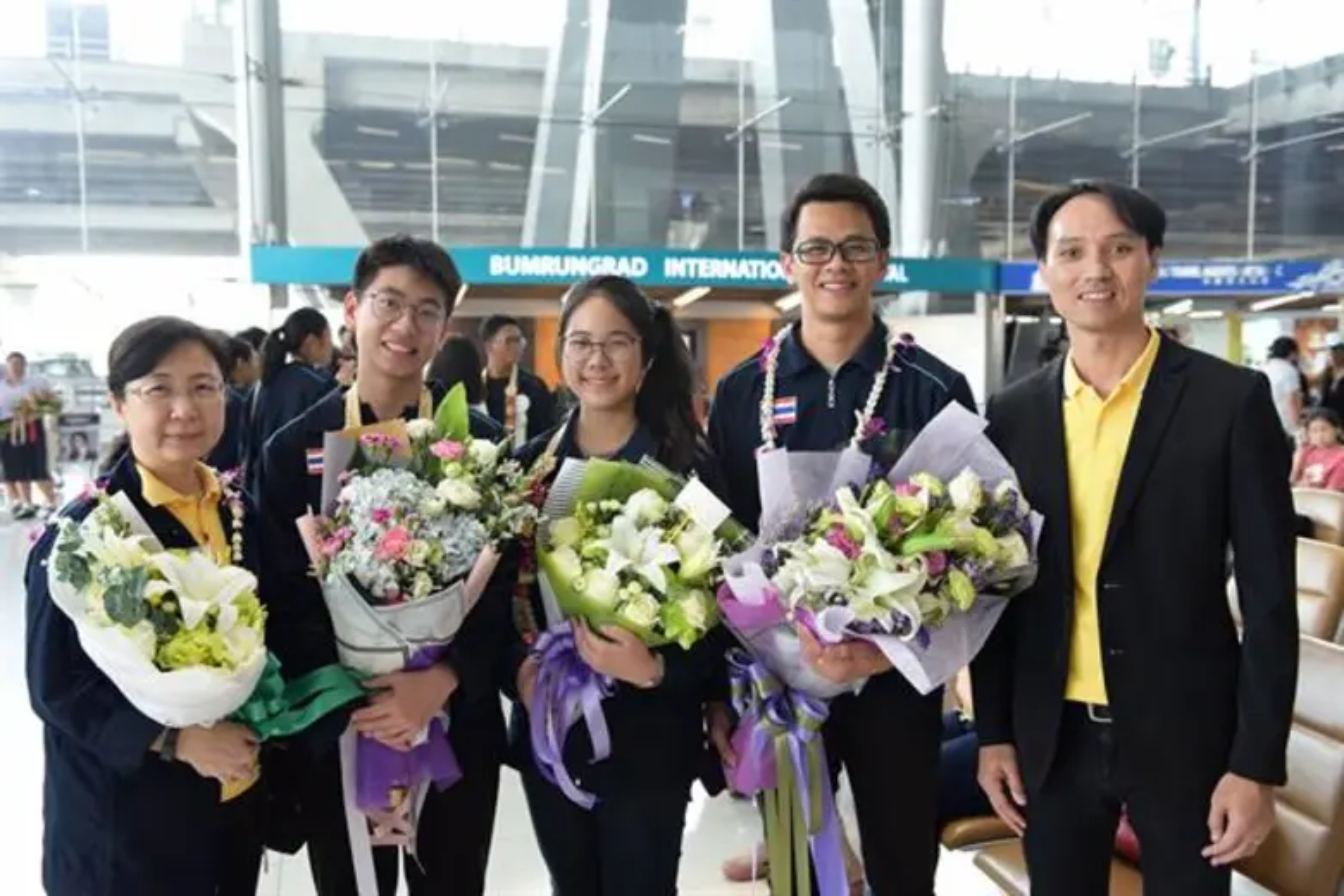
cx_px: 672
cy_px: 448
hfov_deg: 54.4
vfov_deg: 37.9
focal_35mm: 35
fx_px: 1307
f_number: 3.5
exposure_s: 1/160
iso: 1250
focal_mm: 35
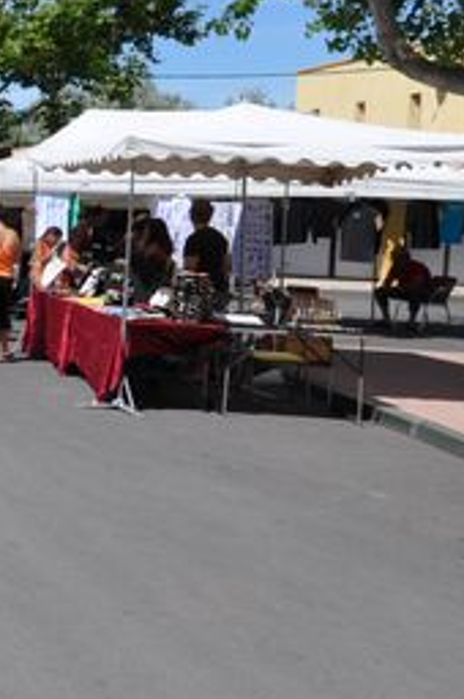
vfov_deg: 33.2
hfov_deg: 16.0
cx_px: -532
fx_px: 1163
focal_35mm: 60
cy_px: 243
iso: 200
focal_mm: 10
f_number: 10
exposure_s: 1/400
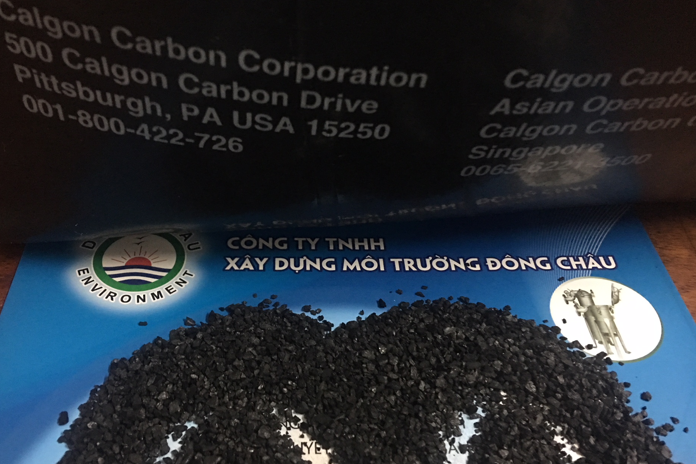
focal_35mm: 33
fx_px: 638
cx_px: 321
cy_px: 269
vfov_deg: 39.8
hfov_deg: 57.2
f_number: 2.2
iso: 125
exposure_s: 1/8
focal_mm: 4.15
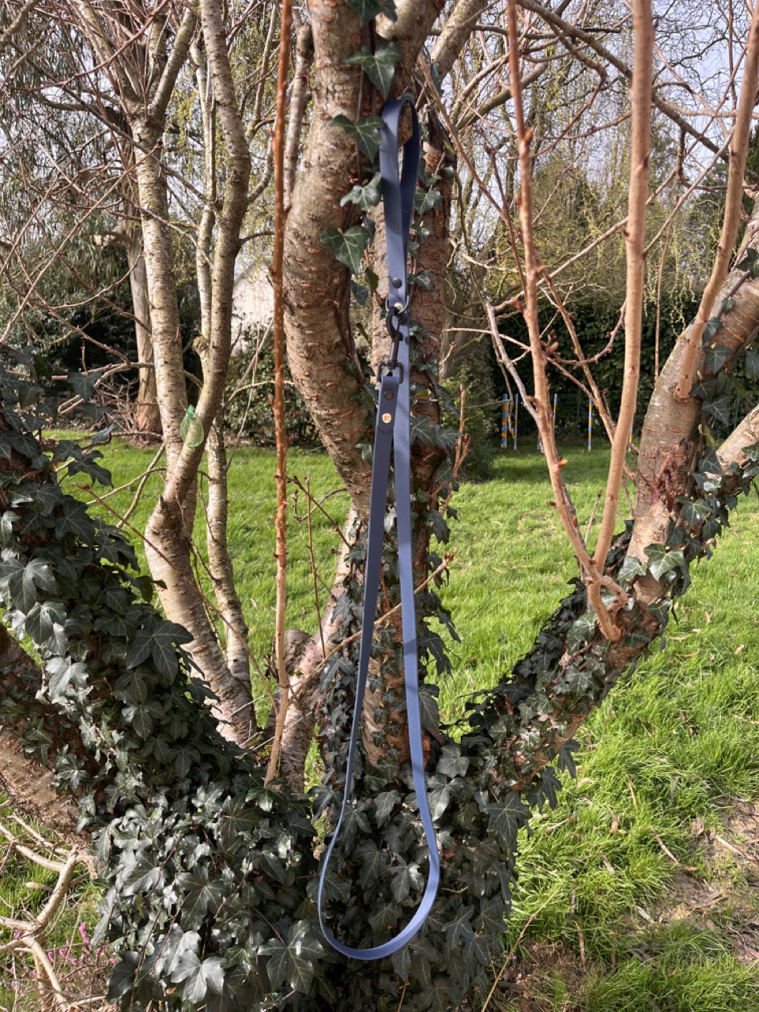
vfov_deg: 67.3
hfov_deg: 53.1
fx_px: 760
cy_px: 506
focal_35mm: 26
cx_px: 380
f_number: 1.6
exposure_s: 1/653
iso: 50
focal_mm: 5.1
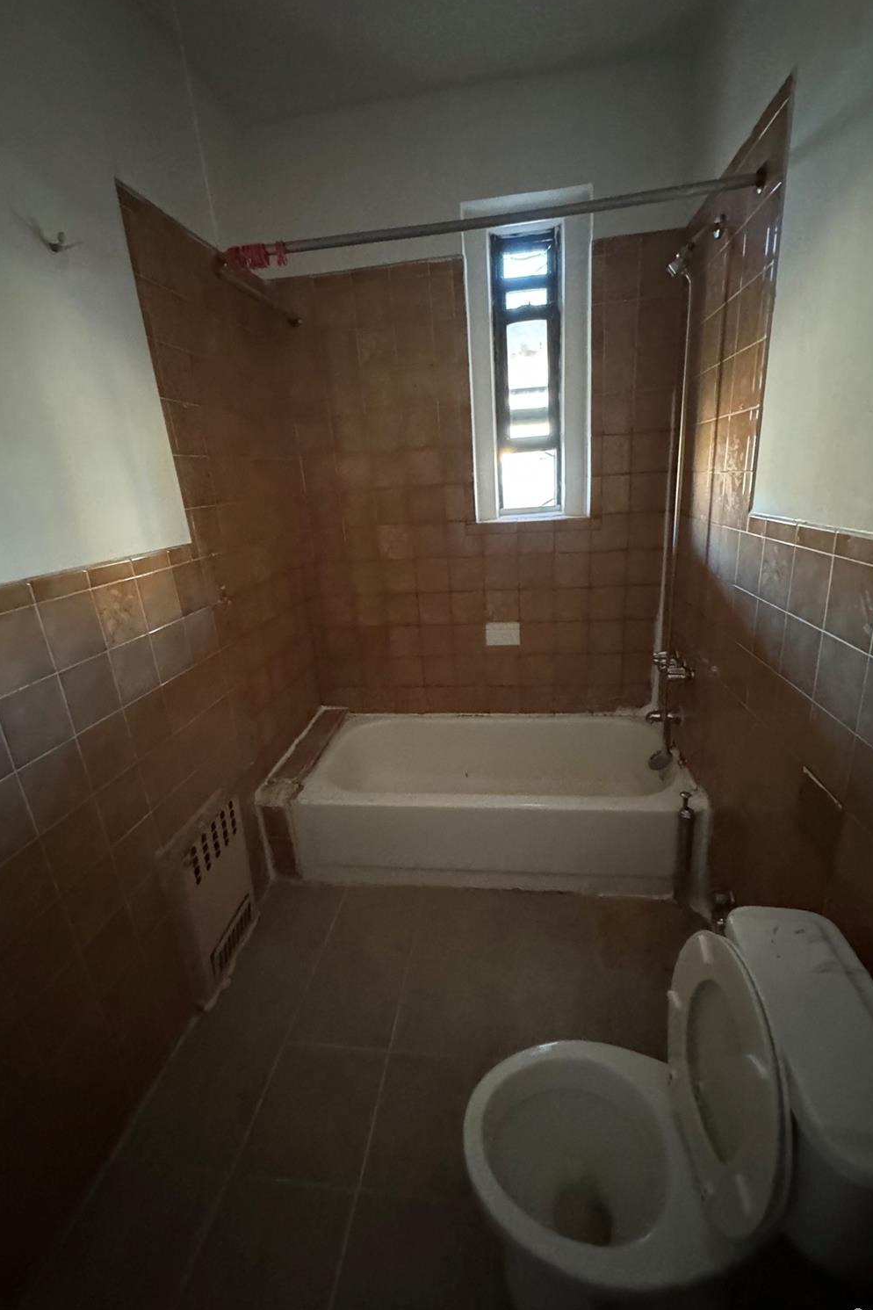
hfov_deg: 77.3
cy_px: 651
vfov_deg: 100.4
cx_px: 447
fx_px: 546
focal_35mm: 15
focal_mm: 2.22
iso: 1600
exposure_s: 1/30
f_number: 2.2
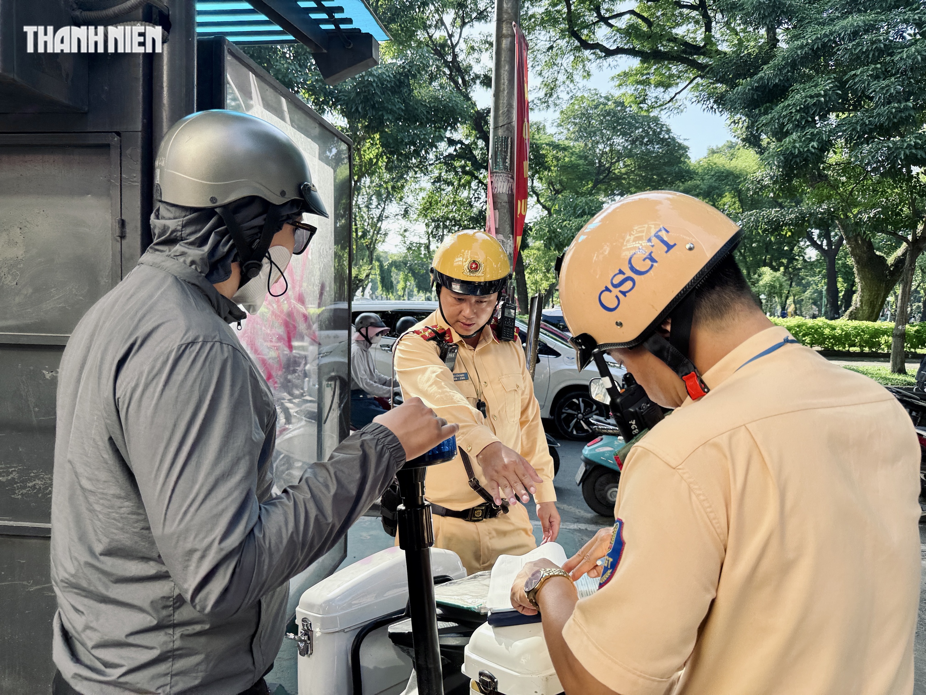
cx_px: 463
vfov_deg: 56.8
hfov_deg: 71.6
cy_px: 348
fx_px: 642
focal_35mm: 24
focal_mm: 6.76
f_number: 1.78
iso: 80
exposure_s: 1/695
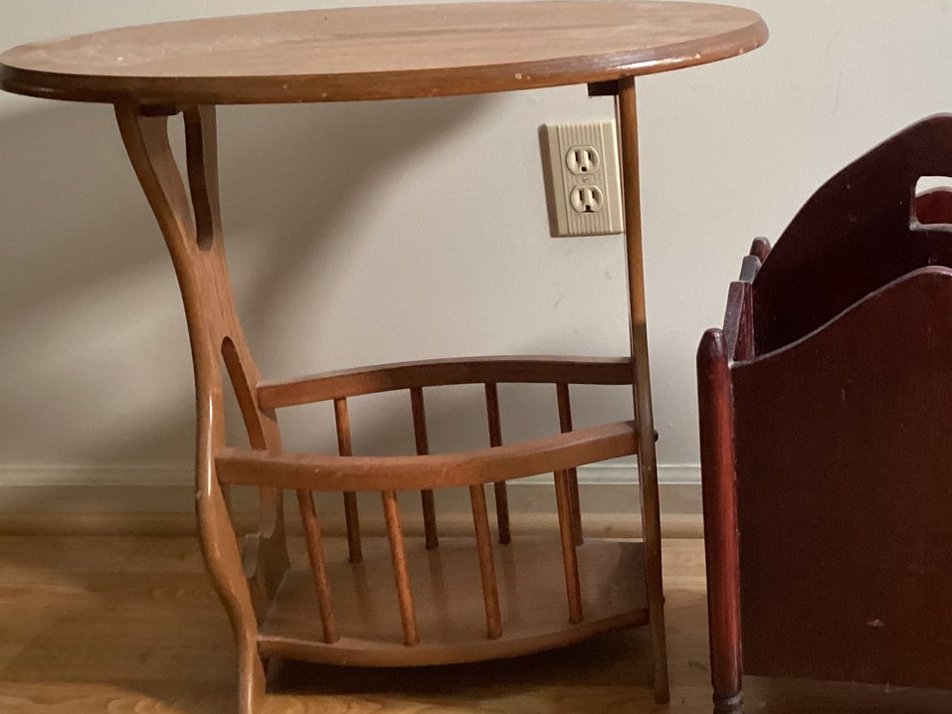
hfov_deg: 38.0
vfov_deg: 29.7
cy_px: 364
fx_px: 1348
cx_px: 702
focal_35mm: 49
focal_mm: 3.3
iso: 320
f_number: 2.4
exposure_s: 1/60
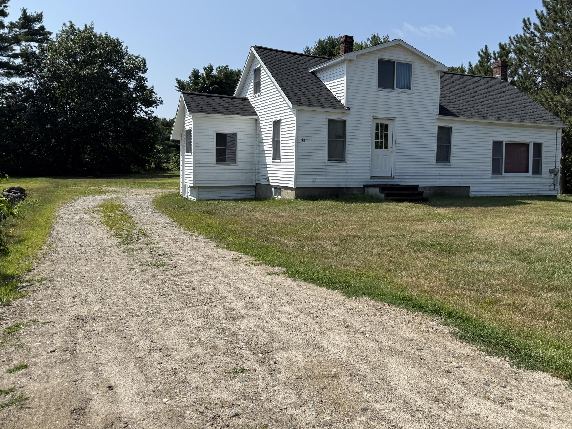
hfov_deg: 59.6
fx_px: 496
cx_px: 332
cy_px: 185
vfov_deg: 46.7
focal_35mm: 30
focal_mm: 6.76
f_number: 1.78
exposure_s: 1/5714
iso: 80
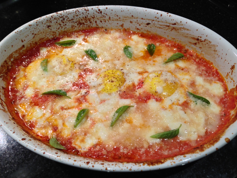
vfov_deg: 42.9
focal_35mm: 33
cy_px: 89
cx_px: 118
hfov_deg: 55.4
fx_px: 226
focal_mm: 4.13
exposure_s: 1/20
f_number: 2.4
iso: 80
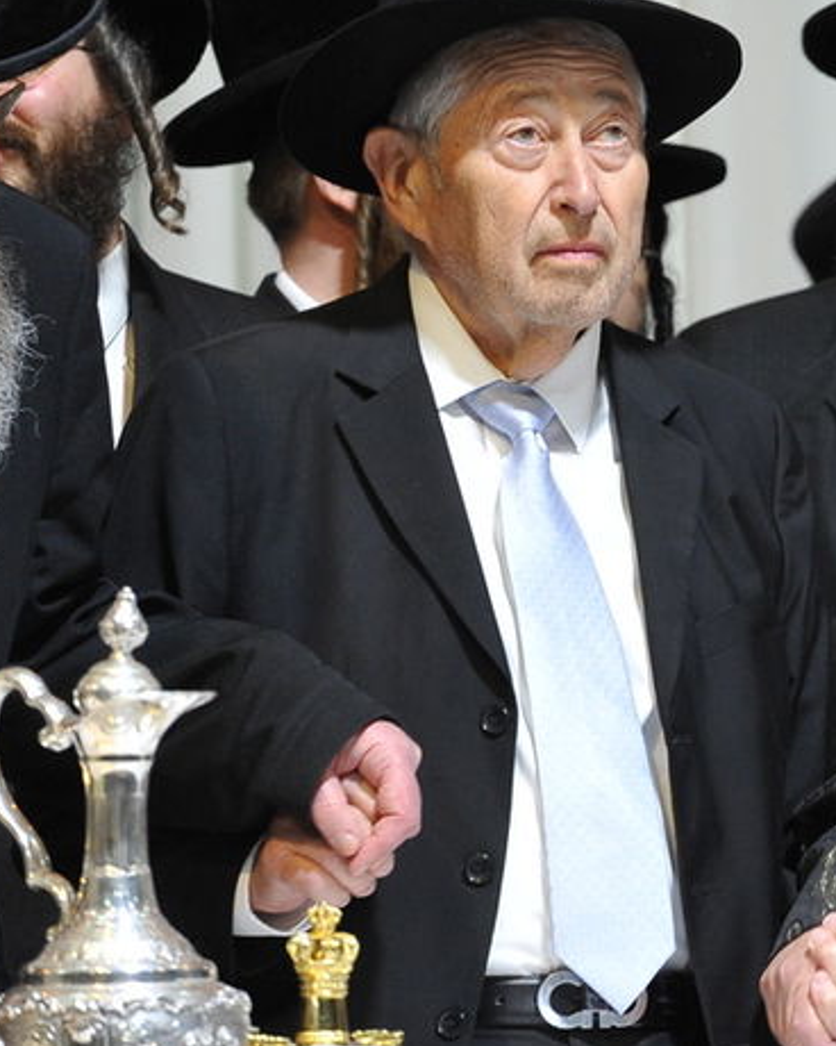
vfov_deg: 3.9
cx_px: 1413
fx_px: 15464
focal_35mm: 500
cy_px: 281
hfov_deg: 3.1
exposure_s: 1/160
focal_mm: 175
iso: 1600
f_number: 5
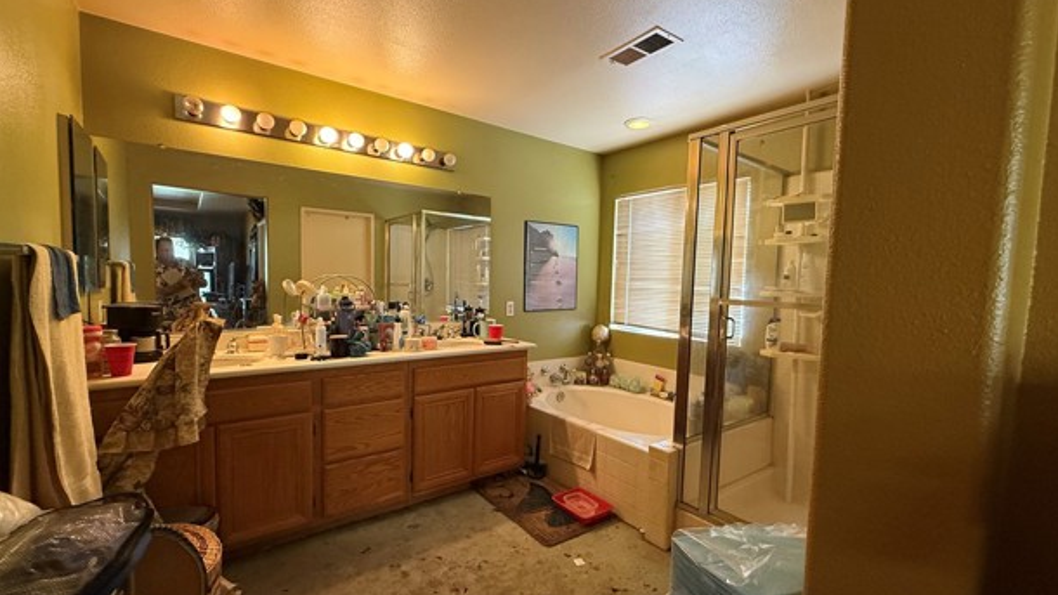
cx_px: 524
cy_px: 309
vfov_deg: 67.0
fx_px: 449
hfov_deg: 99.4
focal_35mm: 16
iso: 320
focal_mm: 2.22
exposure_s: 1/60
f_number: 2.2
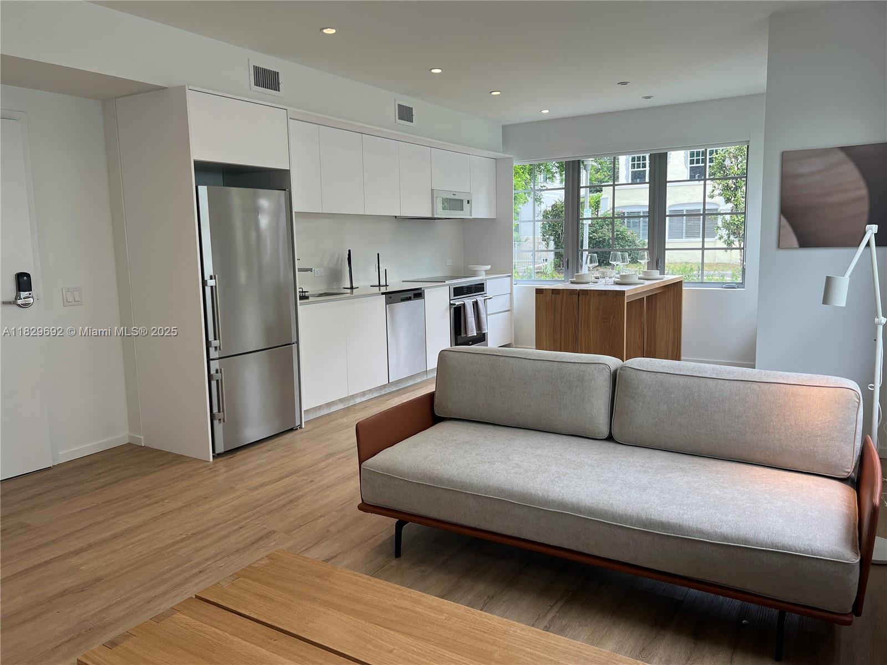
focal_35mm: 26
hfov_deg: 67.3
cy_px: 332
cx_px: 444
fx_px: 666
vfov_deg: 53.1
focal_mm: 5.7
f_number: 1.5
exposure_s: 1/186
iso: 40
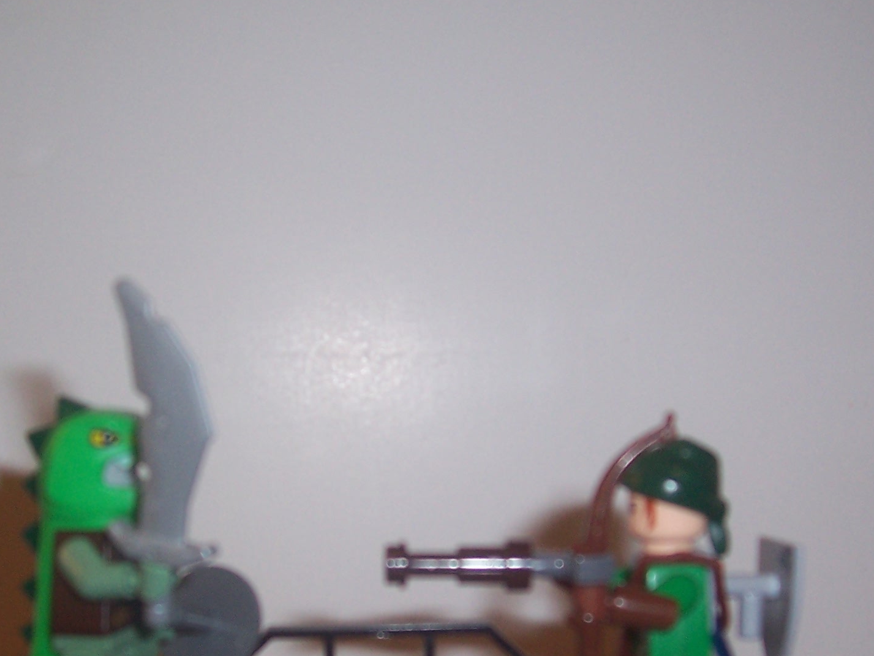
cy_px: 462
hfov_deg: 31.7
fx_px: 1540
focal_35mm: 61
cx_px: 439
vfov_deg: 23.9
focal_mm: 5.6
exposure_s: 1/60
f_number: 2.7
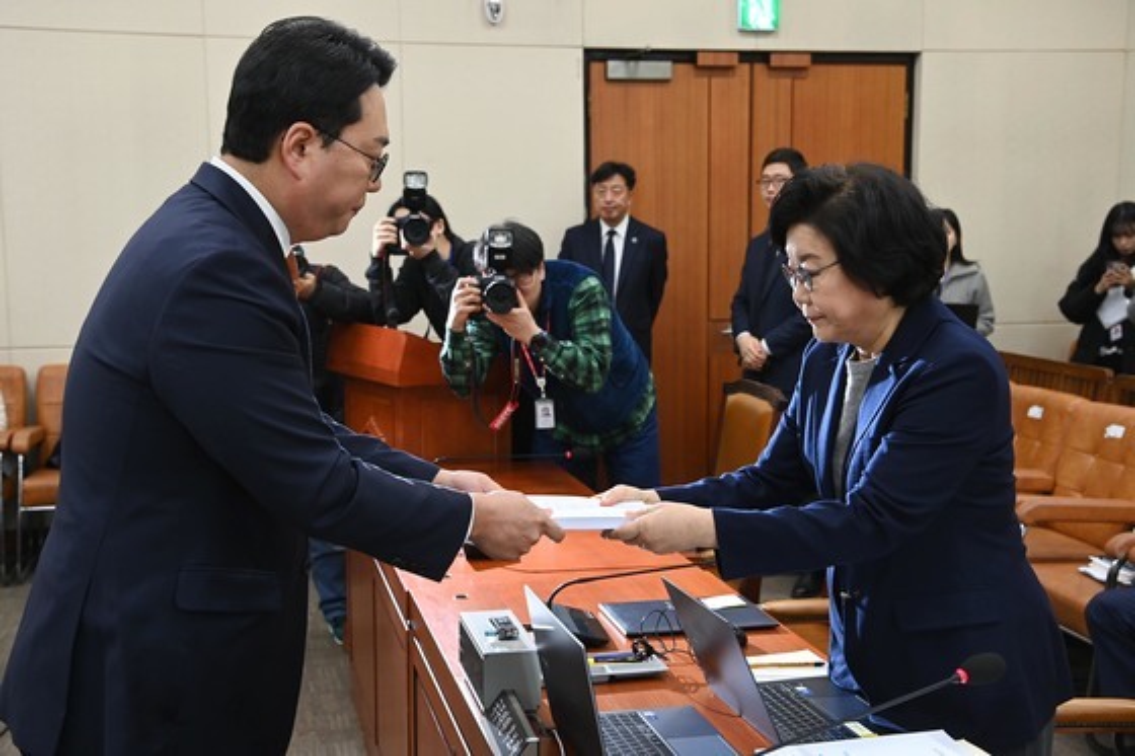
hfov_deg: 41.1
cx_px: 568
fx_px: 1513
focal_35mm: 48
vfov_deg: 28.1
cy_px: 378
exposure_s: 1/250
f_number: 6.3
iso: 2500
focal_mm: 48
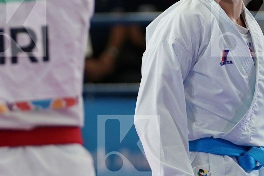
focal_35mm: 528
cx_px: 129
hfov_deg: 3.9
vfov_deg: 2.6
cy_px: 26
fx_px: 3871
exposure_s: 1/1000
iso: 1000
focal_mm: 154
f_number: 2.8
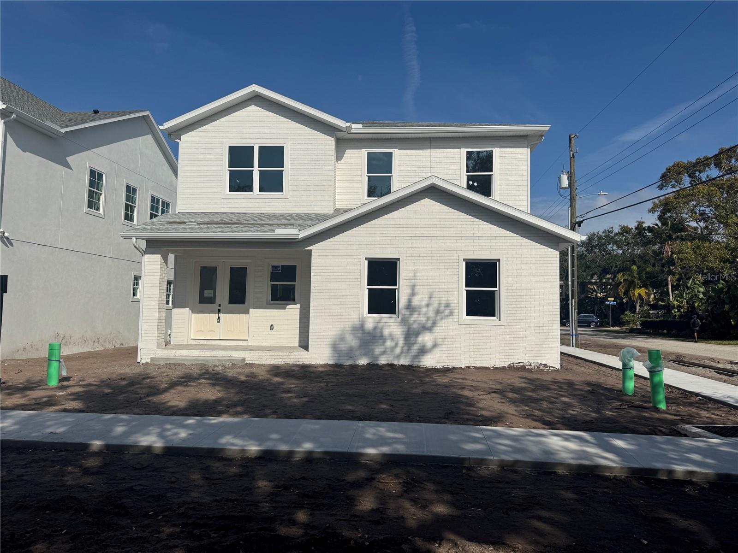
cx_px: 369
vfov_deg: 56.8
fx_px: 512
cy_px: 276
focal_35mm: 24
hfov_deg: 71.6
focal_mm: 6.76
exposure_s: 1/12346
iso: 64
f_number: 1.78
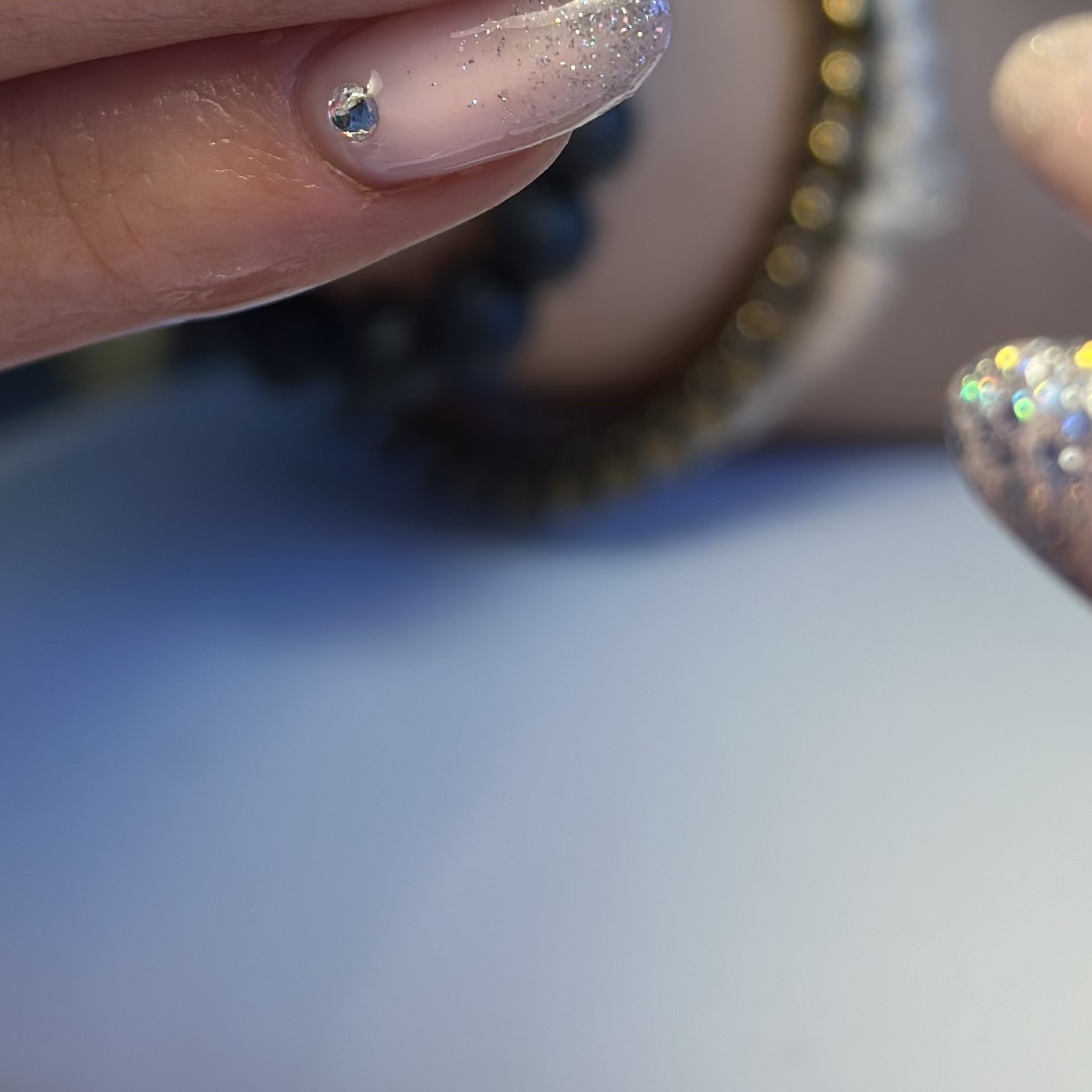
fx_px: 3747
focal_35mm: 105
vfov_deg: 16.3
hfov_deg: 16.5
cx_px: 778
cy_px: 43
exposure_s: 1/439
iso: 80
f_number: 1.78
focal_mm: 6.86
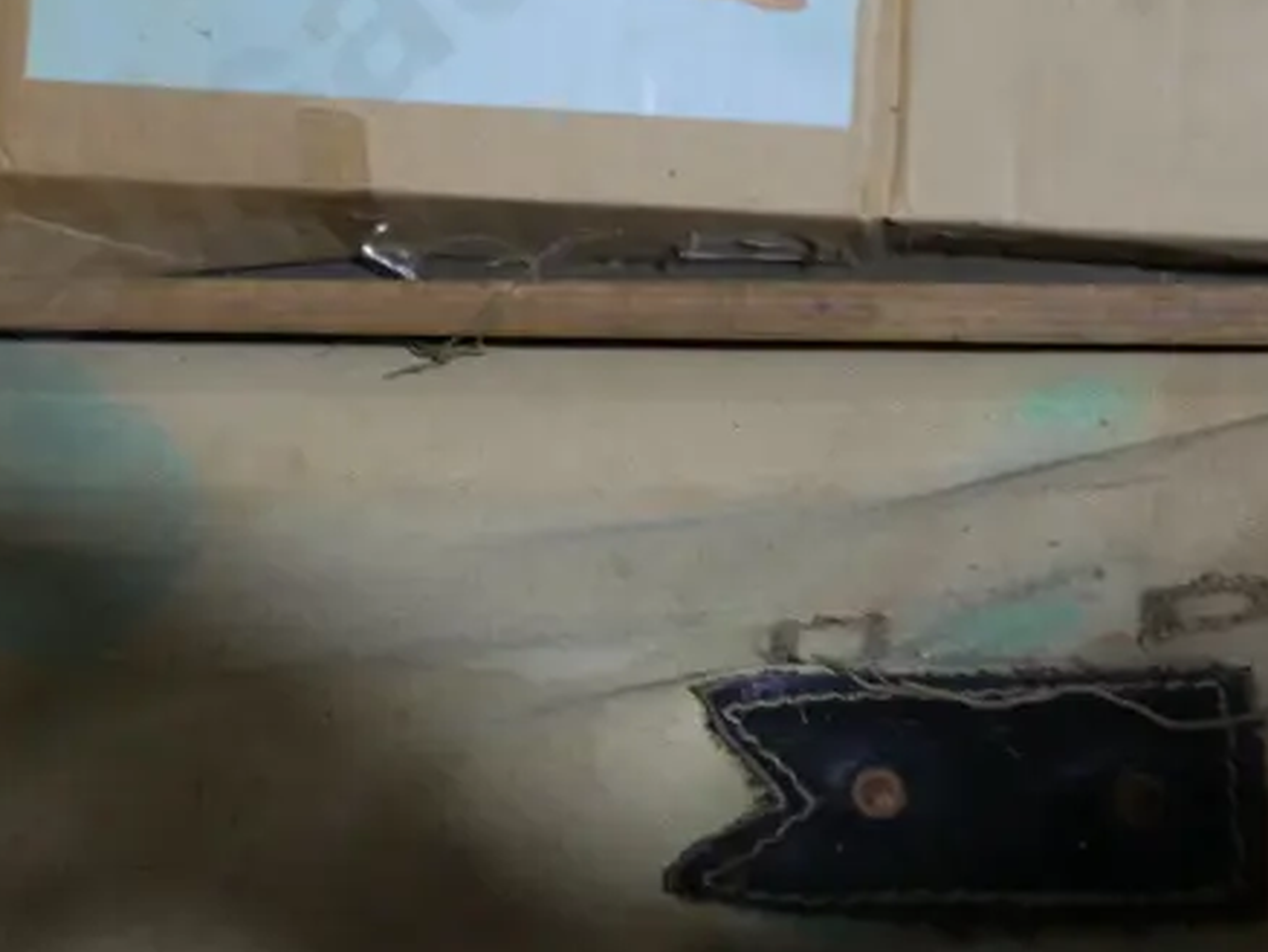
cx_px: 510
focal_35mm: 117
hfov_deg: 16.8
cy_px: -74
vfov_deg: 12.5
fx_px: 4288
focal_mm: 25
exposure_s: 1/60
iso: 320
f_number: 5.3
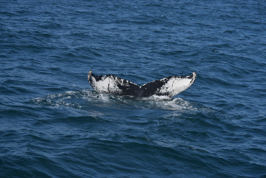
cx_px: 133
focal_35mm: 128
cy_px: 89
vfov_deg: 10.8
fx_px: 942
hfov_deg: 16.1
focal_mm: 85
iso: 200
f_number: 5.6
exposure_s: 1/1600
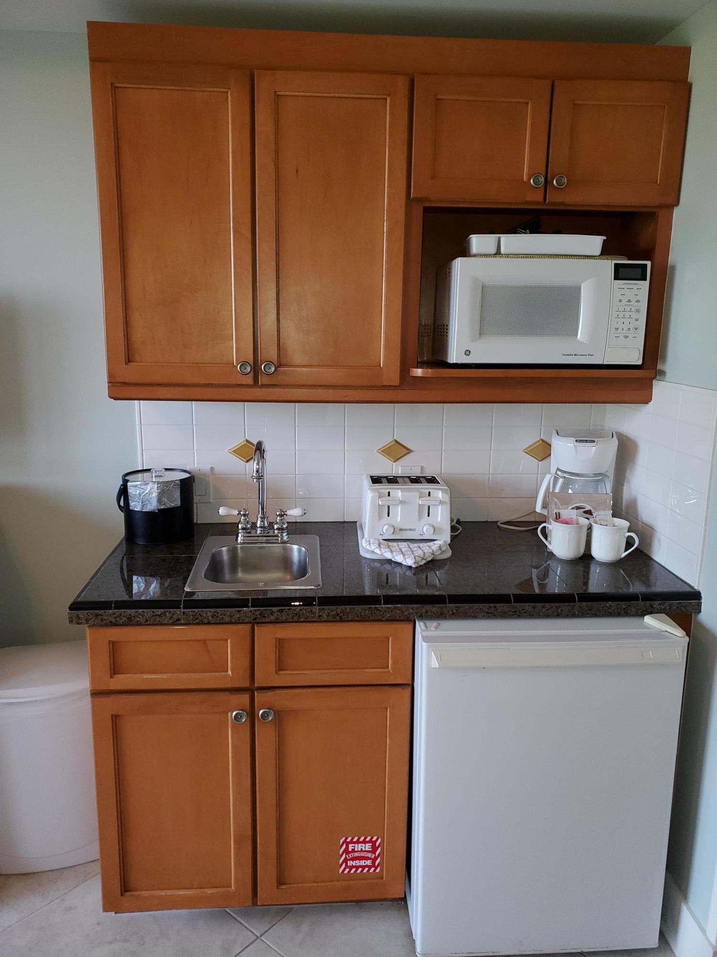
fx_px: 718
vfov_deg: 67.3
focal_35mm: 26
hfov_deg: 53.1
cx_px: 358
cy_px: 478
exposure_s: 1/30
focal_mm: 4.3
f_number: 2.4
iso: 100
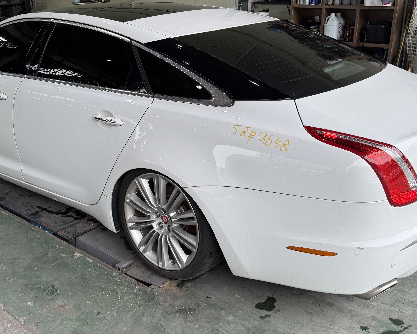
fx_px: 481
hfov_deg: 46.5
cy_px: 163
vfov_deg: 38.2
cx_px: 163
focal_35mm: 39
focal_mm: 6.76
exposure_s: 1/335
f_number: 1.78
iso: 80
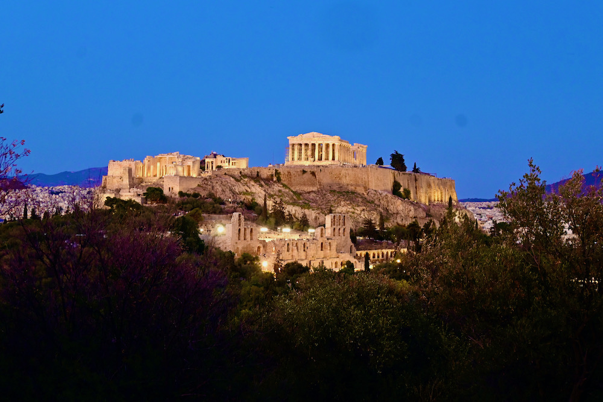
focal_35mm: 56
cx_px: 302
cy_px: 201
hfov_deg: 35.9
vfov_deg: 24.4
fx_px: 930
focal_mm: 37
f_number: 5.3
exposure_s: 1/10
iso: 1000
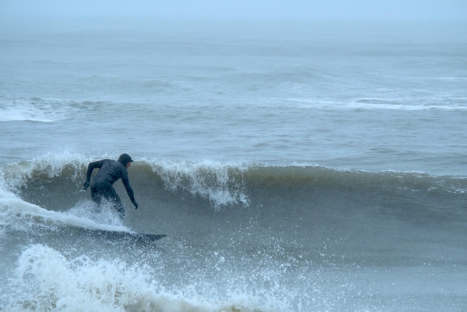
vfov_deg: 4.0
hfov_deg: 6.0
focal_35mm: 345
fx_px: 4475
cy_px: 156
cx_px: 234
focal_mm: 230
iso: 400
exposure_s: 1/250
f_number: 11
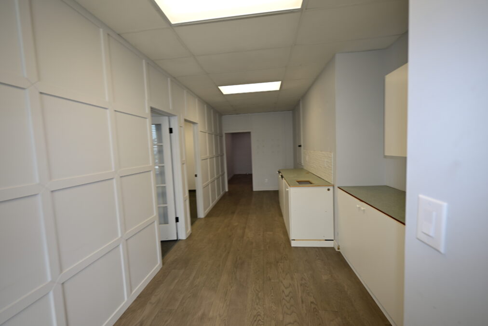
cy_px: 163
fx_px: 203
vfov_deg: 77.3
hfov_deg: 100.4
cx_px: 244
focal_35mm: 15
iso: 110
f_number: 4
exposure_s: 1/60
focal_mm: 15
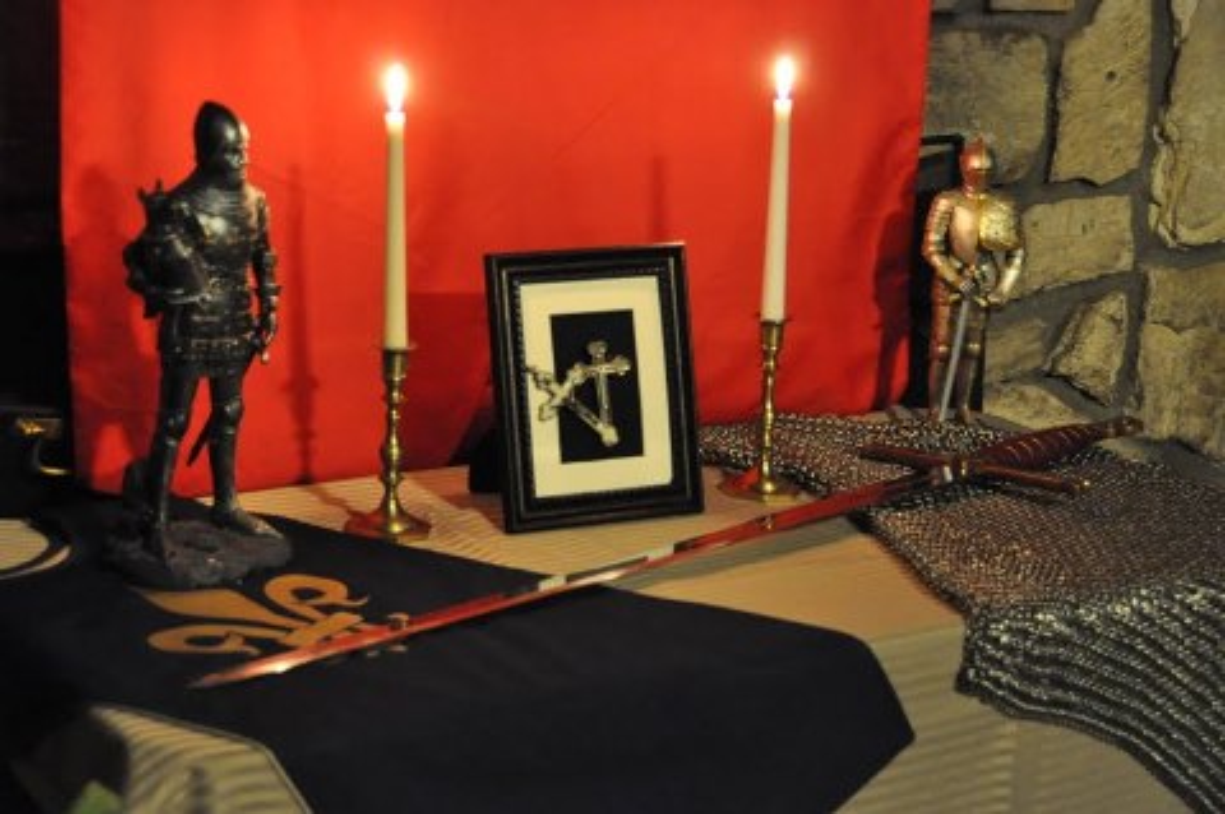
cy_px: 407
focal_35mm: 75
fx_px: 2549
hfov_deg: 27.0
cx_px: 612
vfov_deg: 18.1
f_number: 4.8
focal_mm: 50
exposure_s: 1/10
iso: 3200
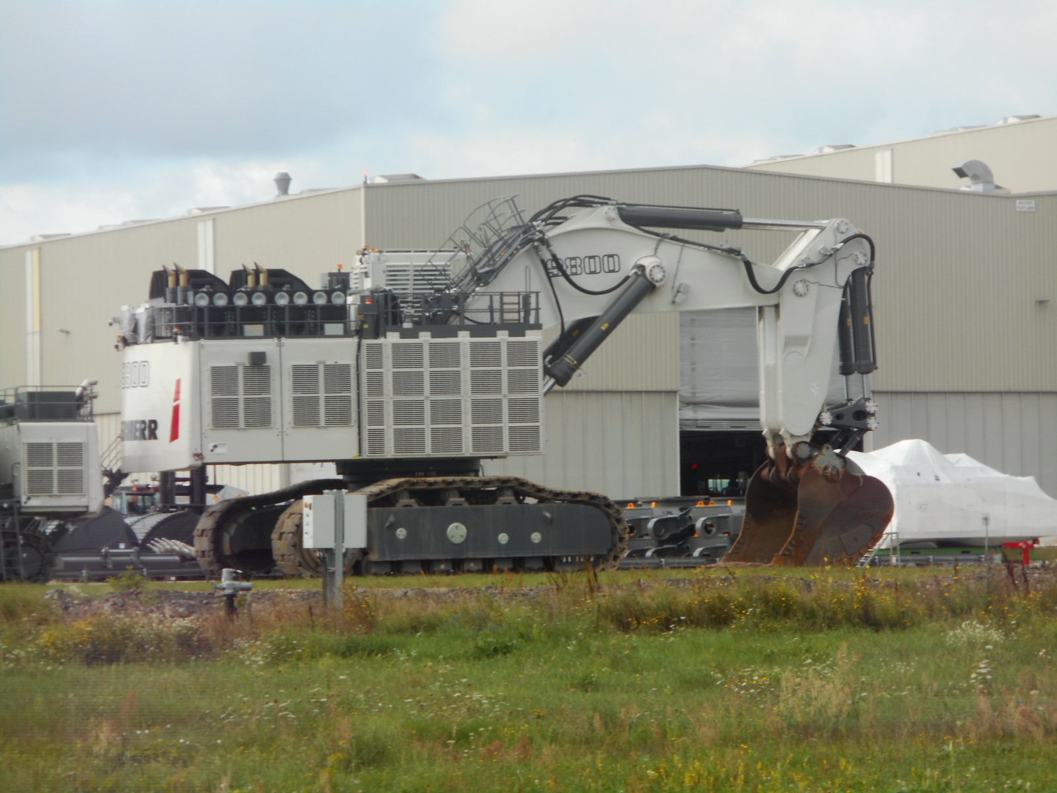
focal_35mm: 175
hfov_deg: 11.3
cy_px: 396
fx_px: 5344
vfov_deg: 8.5
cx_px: 528
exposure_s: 1/100
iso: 80
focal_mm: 31.4
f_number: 6.4
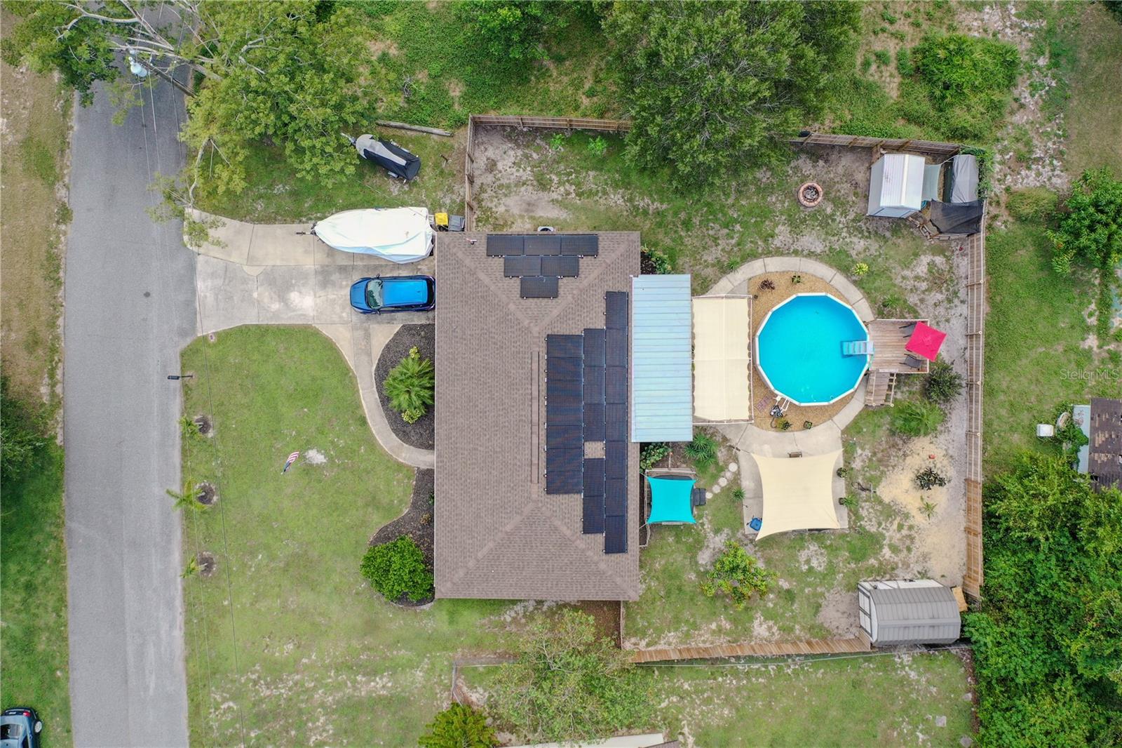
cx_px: 561
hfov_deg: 65.5
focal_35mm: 28
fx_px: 872
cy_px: 374
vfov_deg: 46.4
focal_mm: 10.26
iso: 100
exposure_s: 1/30
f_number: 2.8
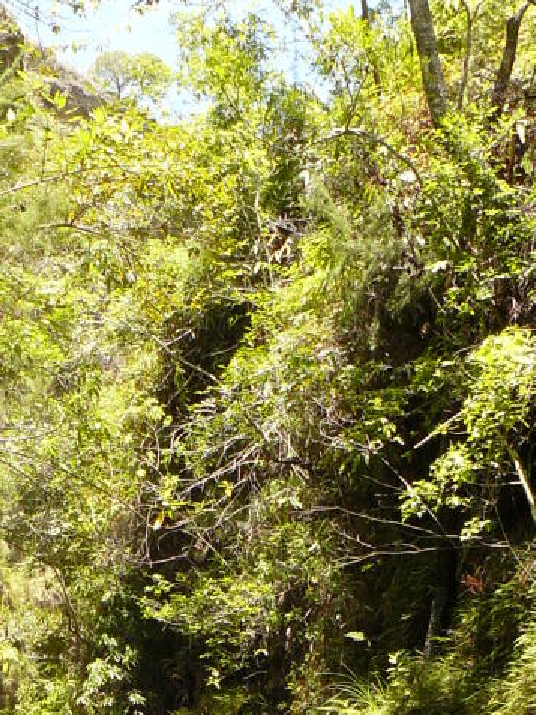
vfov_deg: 17.4
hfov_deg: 13.5
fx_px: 2250
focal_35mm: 109
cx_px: 146
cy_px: 817
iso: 100
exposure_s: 1/160
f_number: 4
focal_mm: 6
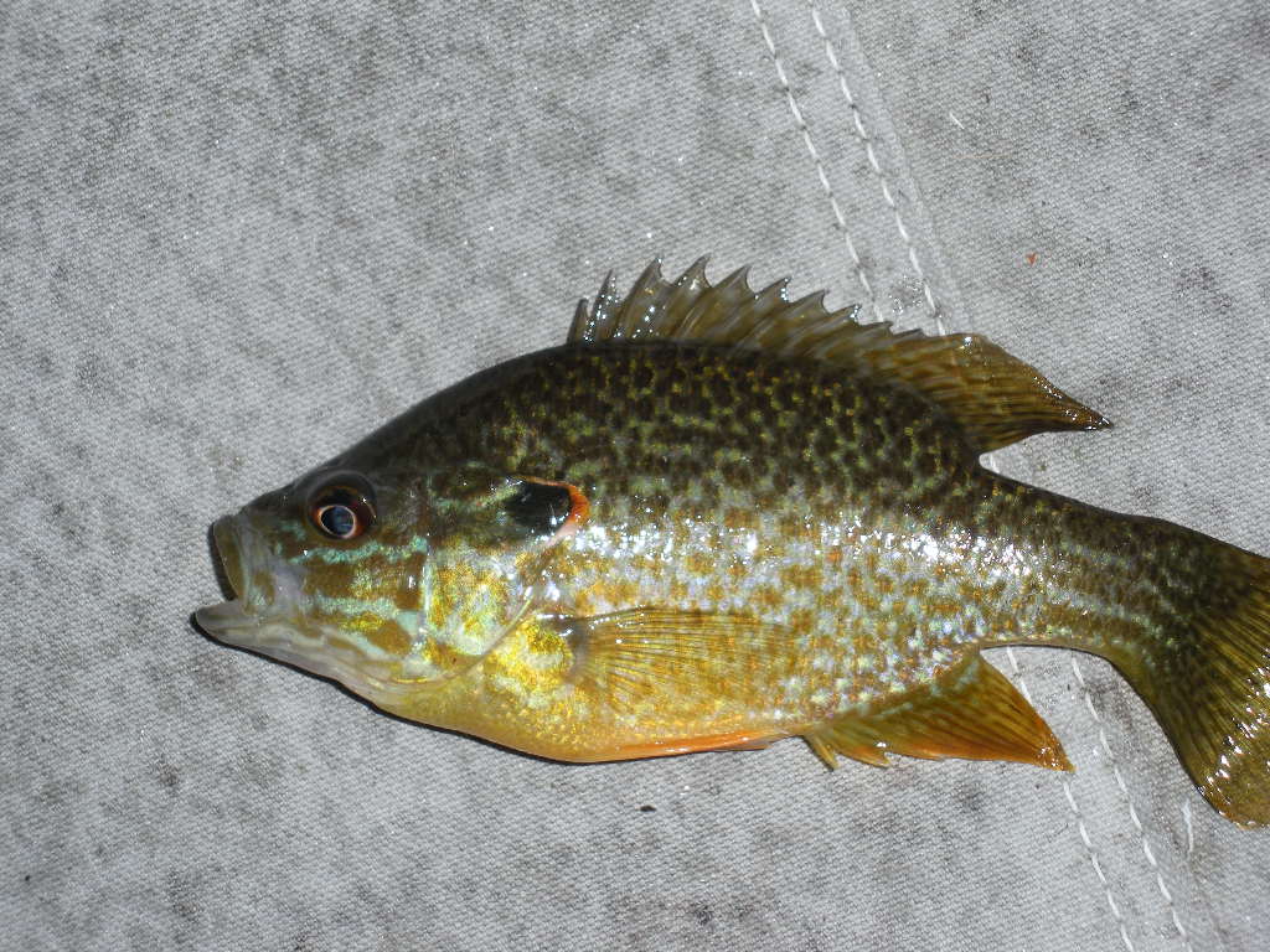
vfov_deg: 18.2
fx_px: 2972
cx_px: 635
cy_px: 476
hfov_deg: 24.1
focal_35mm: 81
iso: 64
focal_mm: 14.2
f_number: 4.8
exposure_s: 1/125
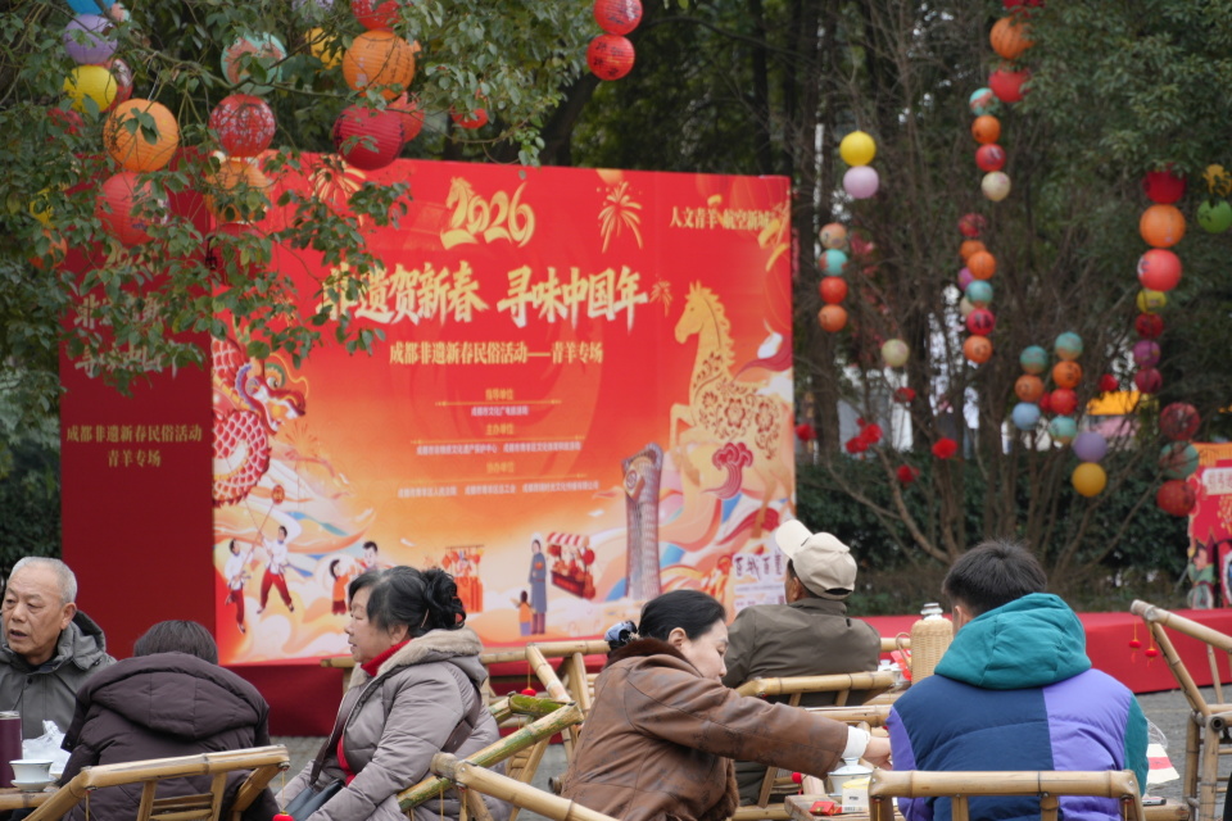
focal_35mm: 129
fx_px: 4414
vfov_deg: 10.6
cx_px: 616
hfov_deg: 15.9
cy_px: 410
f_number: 5.6
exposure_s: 1/160
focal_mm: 86
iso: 160
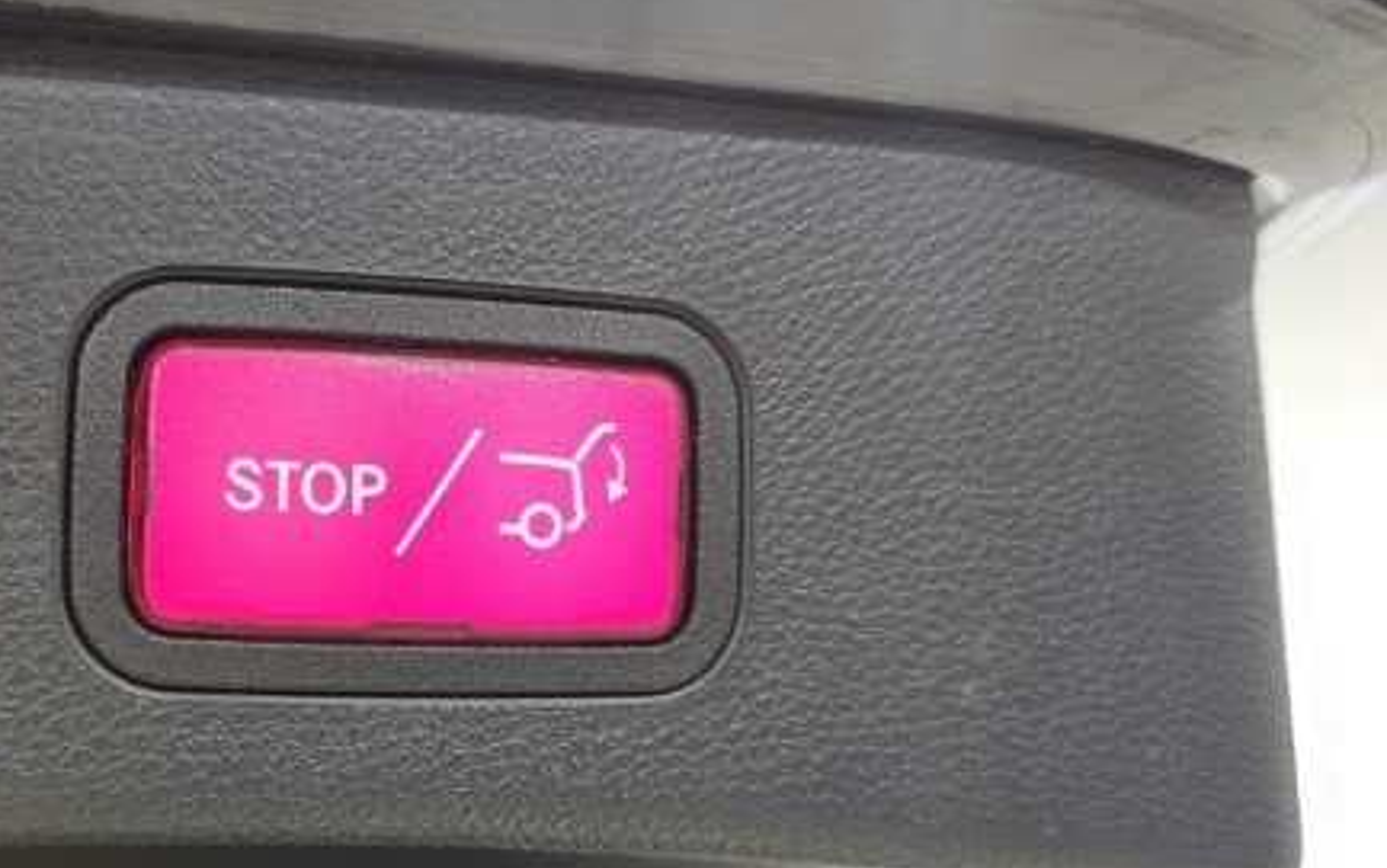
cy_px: 541
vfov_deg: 35.2
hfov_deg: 52.6
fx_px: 1361
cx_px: 423
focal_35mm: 36
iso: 400
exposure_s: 1/100
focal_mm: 6.3
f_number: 1.7
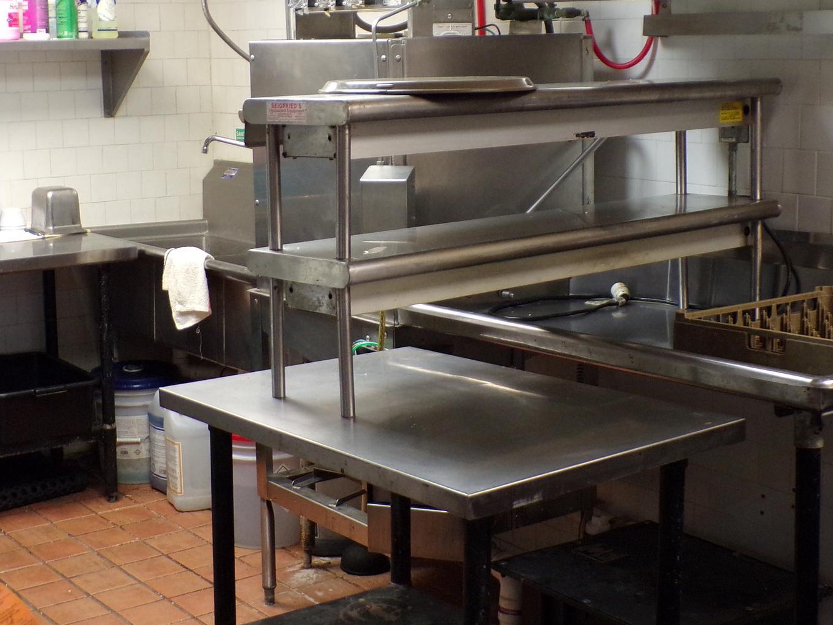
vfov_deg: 26.1
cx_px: 442
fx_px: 1348
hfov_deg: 34.3
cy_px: 257
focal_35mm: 56
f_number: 3.3
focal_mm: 6.6
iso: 200
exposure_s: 1/30
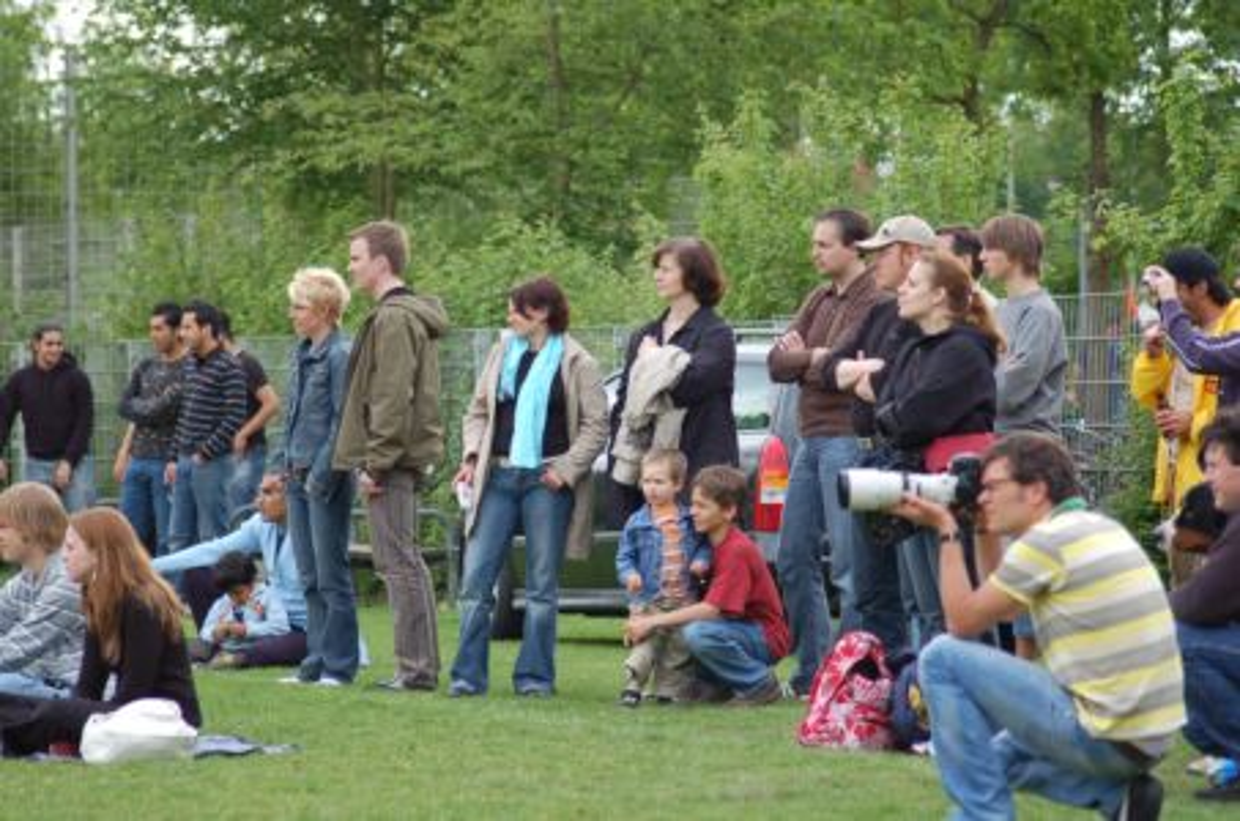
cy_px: 410
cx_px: 620
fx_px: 6960
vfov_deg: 6.8
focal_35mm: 202
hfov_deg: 10.2
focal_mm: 135
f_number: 4.5
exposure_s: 1/640
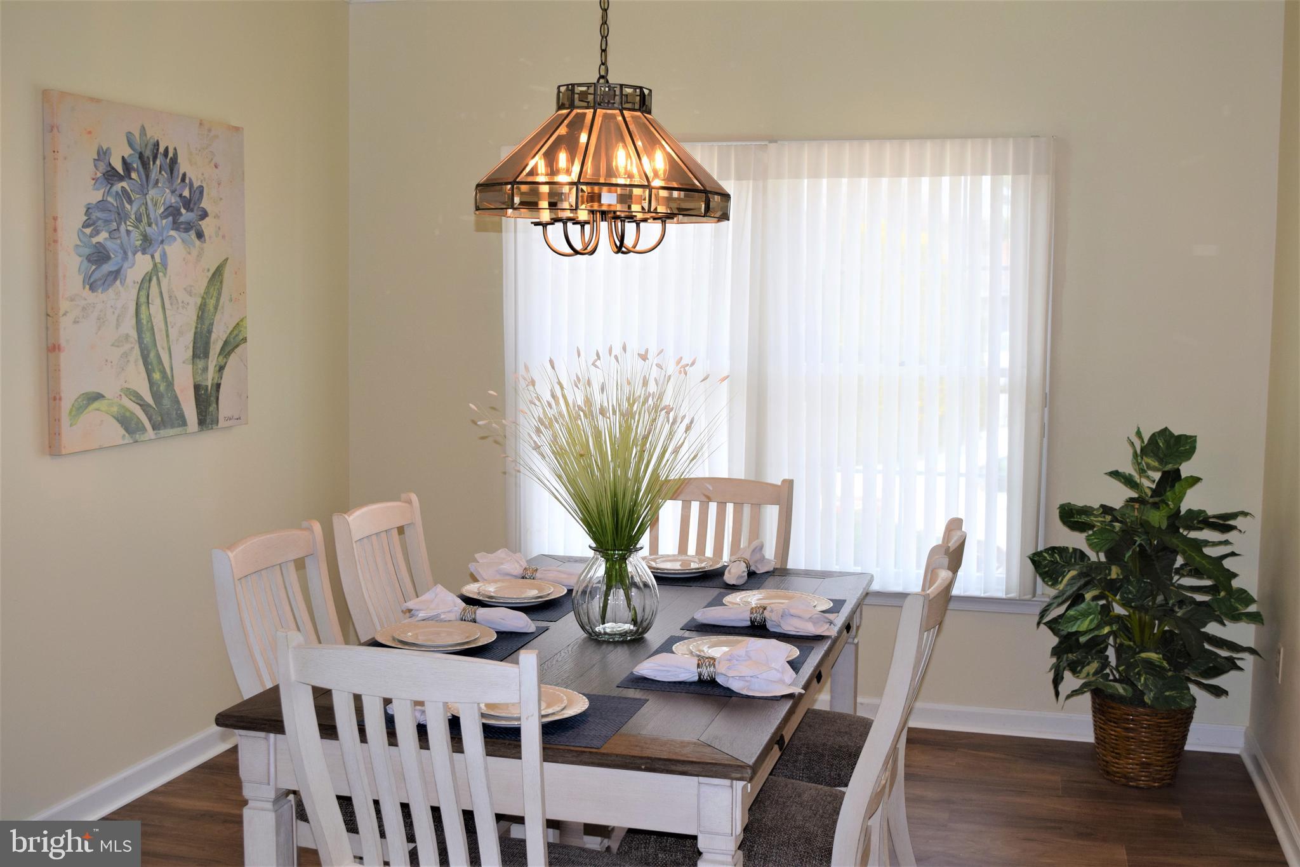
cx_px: 650
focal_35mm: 40
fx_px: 1462
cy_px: 434
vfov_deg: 33.0
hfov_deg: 47.9
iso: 500
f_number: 5.6
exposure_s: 1/125
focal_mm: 27
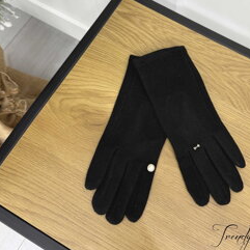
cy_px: 104
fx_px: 302
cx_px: 161
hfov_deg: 44.4
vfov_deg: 44.8
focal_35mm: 37
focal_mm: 6.76
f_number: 1.78
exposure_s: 1/100
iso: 160
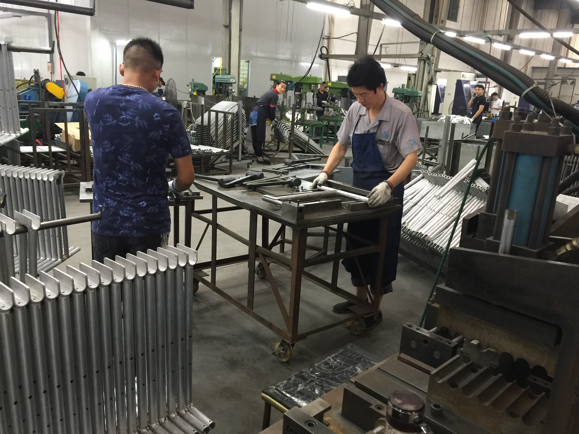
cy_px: 217
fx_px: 485
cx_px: 290
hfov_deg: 61.7
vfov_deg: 48.2
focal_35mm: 29
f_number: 2.2
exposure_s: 1/17
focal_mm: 4.15
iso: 100
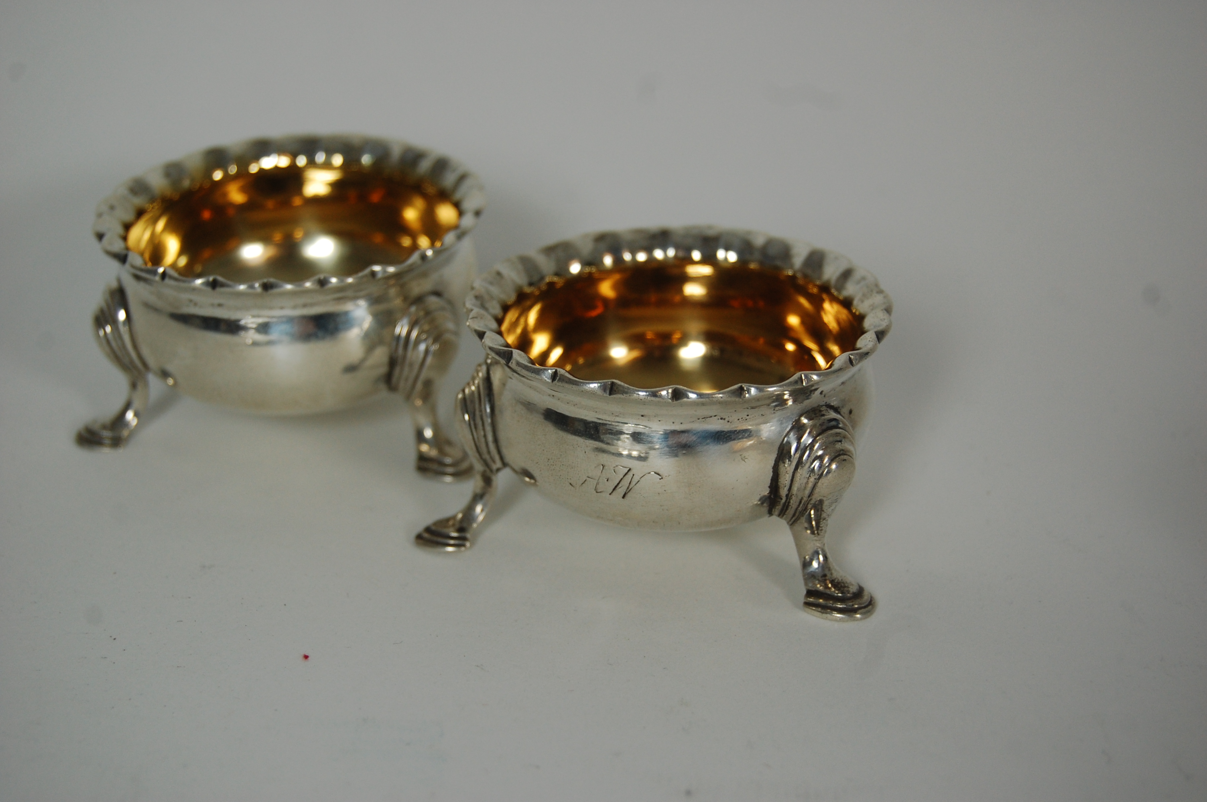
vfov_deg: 20.1
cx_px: 604
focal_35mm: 68
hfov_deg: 29.9
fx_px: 2261
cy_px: 401
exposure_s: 1/100
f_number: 5.3
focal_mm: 45
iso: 400
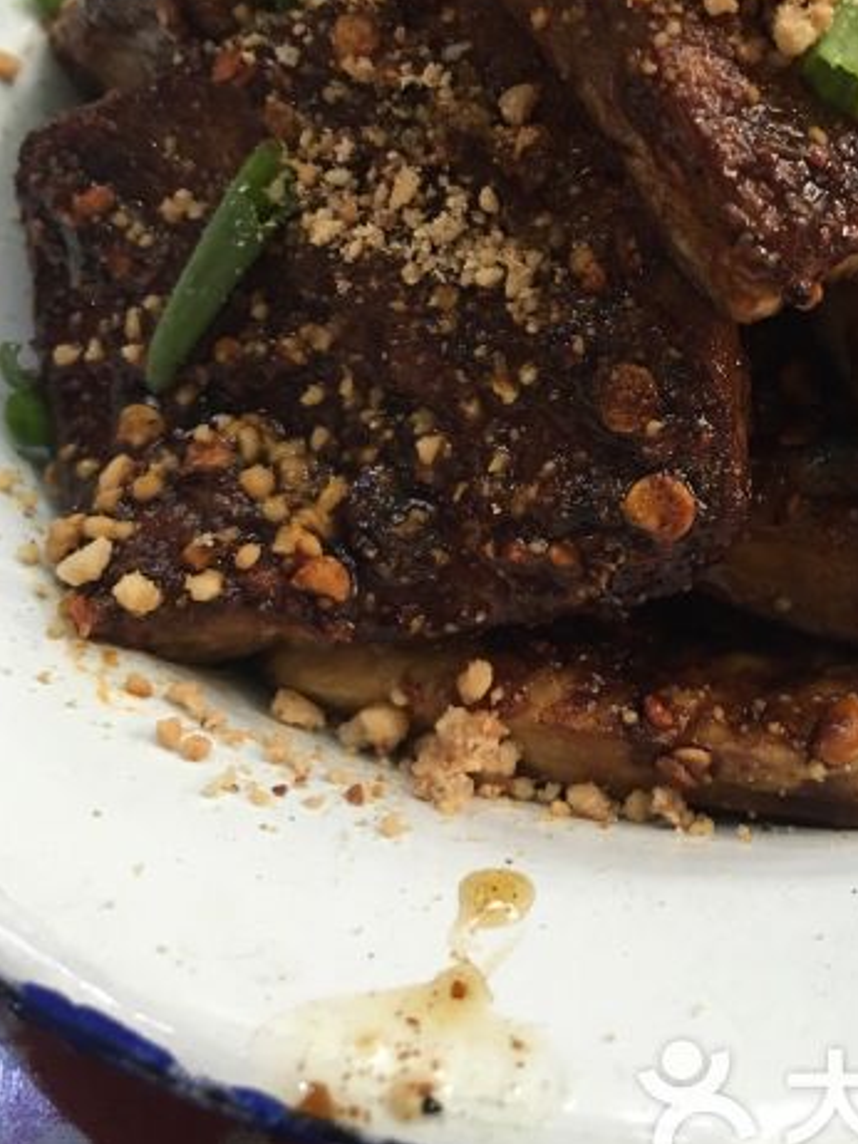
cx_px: 609
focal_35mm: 44
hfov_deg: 32.5
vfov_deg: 42.2
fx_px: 1453
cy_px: 360
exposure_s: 1/17
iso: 80
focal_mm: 4.15
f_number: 2.2
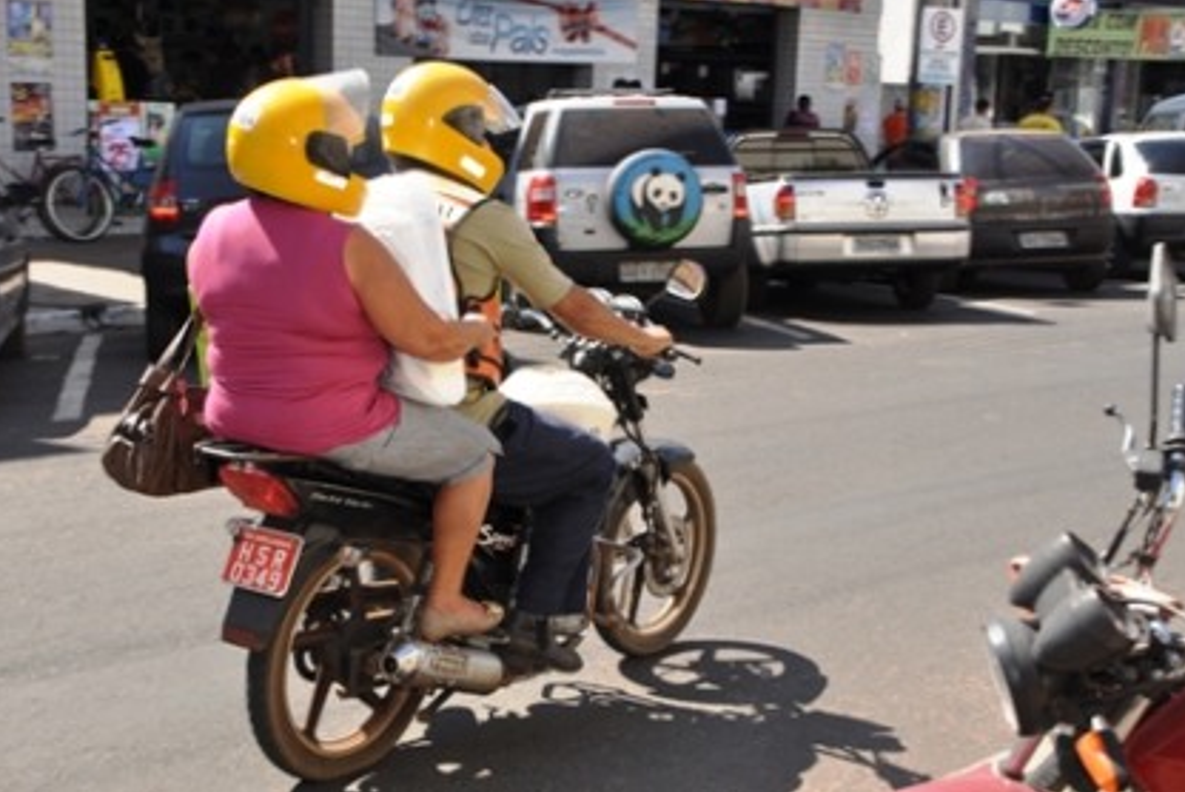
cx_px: 590
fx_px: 1910
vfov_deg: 23.4
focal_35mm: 58
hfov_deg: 34.5
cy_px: 393
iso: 200
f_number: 11
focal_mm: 38
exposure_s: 1/200
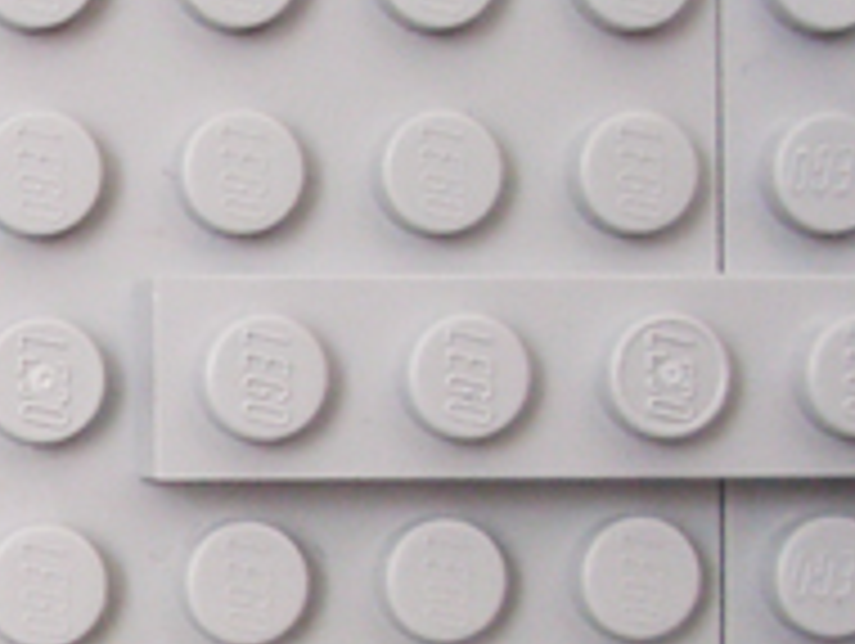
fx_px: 3635
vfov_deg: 10.0
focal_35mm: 147
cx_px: -720
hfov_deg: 12.2
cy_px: 662
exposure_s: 1/13
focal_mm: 5.8
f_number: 2.6
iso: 100
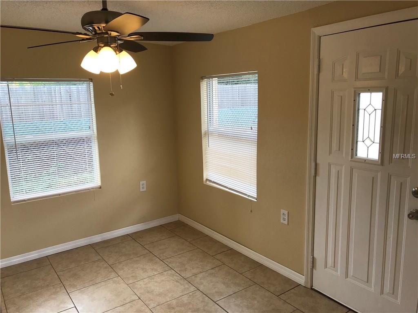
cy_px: 156
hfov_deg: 63.4
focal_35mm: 28
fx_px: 338
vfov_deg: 49.7
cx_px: 209
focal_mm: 3.99
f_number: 1.8
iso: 20
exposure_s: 1/123
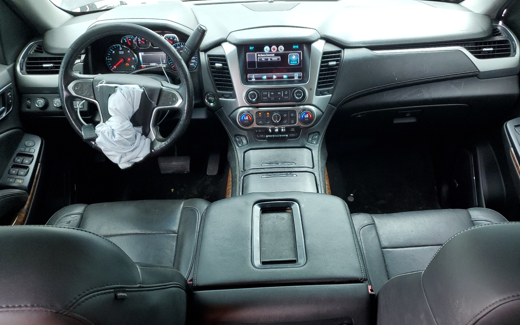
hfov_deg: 66.5
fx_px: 397
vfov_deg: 44.4
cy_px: 190
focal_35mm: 28
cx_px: 263
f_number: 1.5
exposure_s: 1/60.2
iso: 109
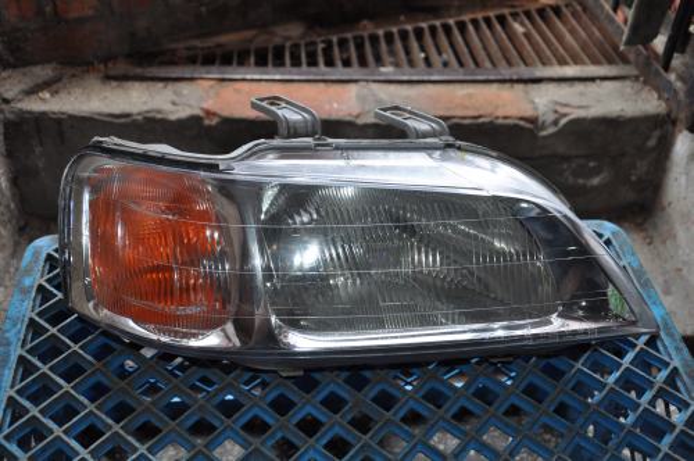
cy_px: 230
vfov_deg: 28.0
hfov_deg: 41.2
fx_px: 924
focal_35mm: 48
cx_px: 347
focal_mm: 32
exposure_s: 1/125
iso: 450
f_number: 4.2
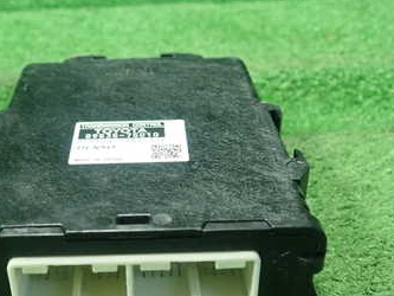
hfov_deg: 35.2
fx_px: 615
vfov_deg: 27.0
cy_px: 173
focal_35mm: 54
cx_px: 131
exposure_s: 1/125
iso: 640
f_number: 2.3
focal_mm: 5.5
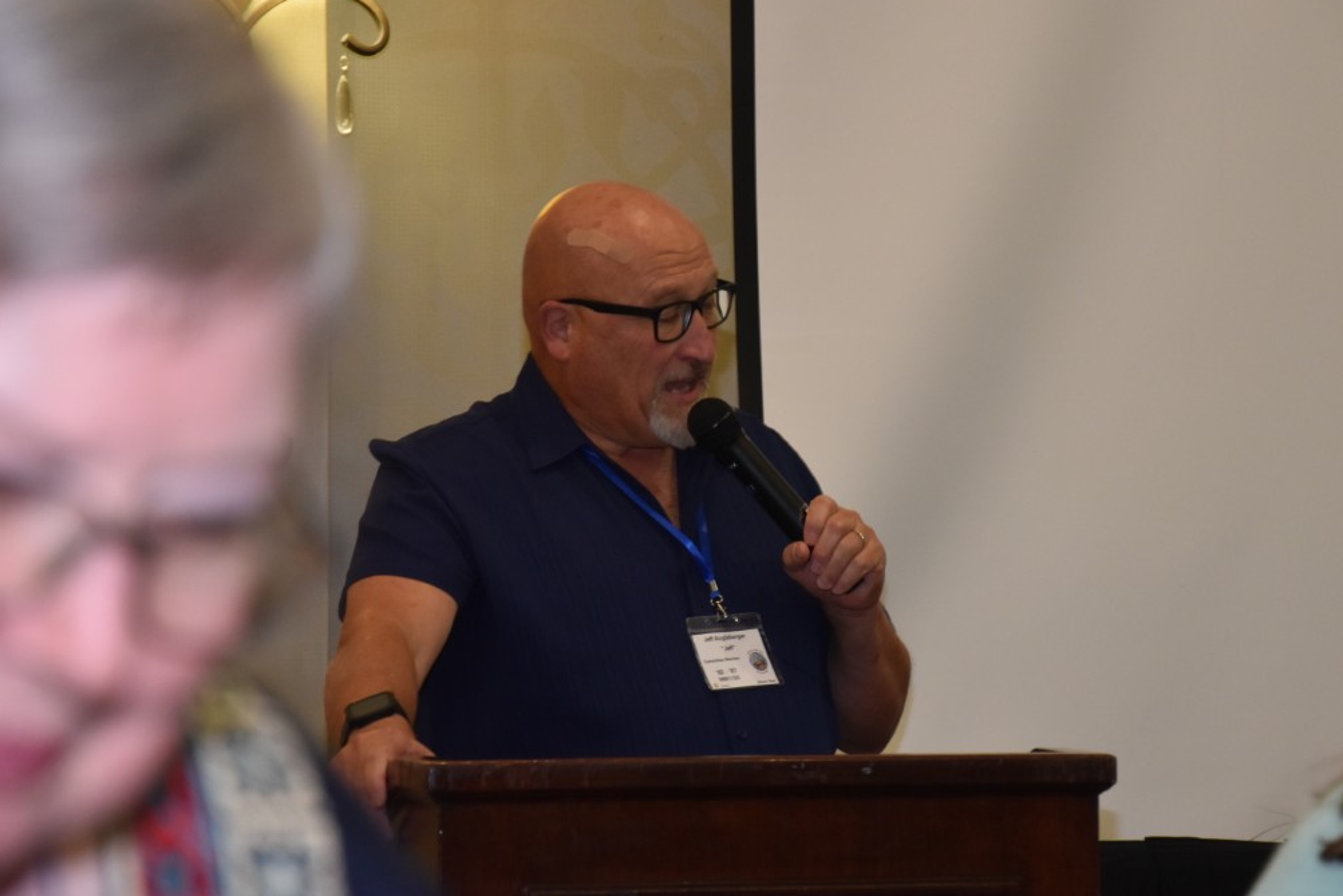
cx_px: 743
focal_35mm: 155
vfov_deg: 8.9
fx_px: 5783
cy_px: 458
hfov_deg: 13.2
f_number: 5.6
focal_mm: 90
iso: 1400
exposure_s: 1/60
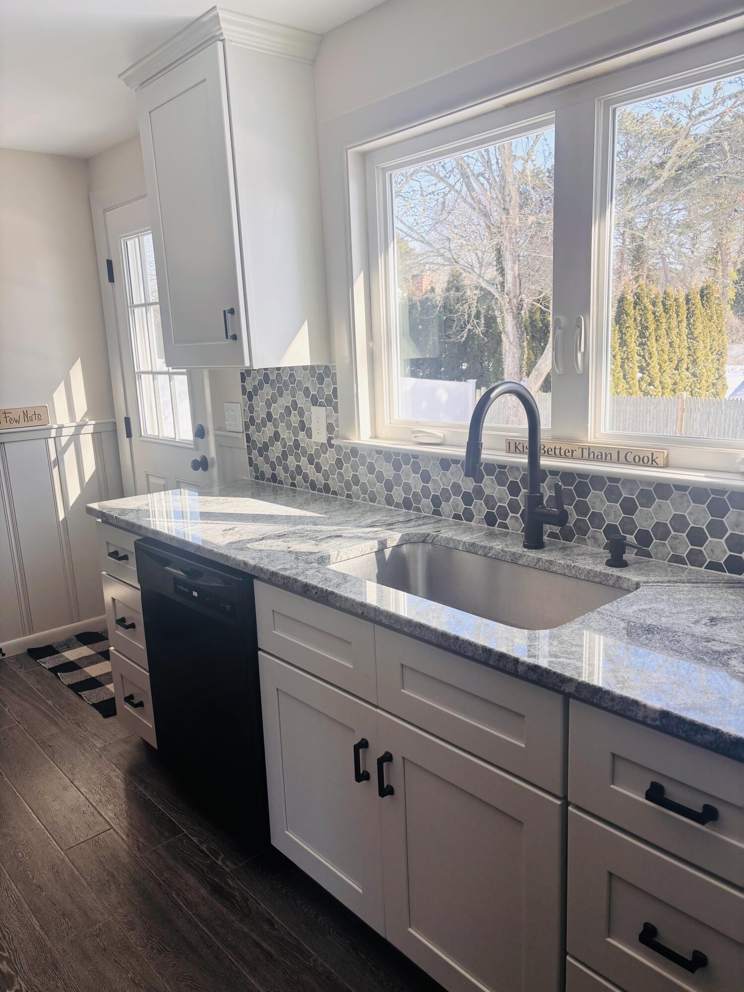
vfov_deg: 67.3
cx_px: 372
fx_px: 745
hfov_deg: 53.1
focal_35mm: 26
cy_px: 496
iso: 40
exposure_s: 1/203
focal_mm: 5.96
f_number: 1.6
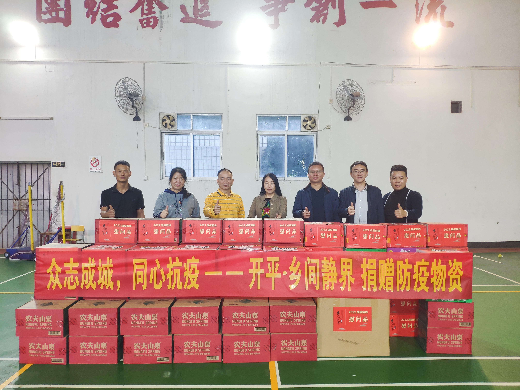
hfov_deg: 79.0
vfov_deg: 63.4
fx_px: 315
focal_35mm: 21
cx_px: 260
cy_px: 195
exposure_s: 1/100
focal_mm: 4.22
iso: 244
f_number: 1.8
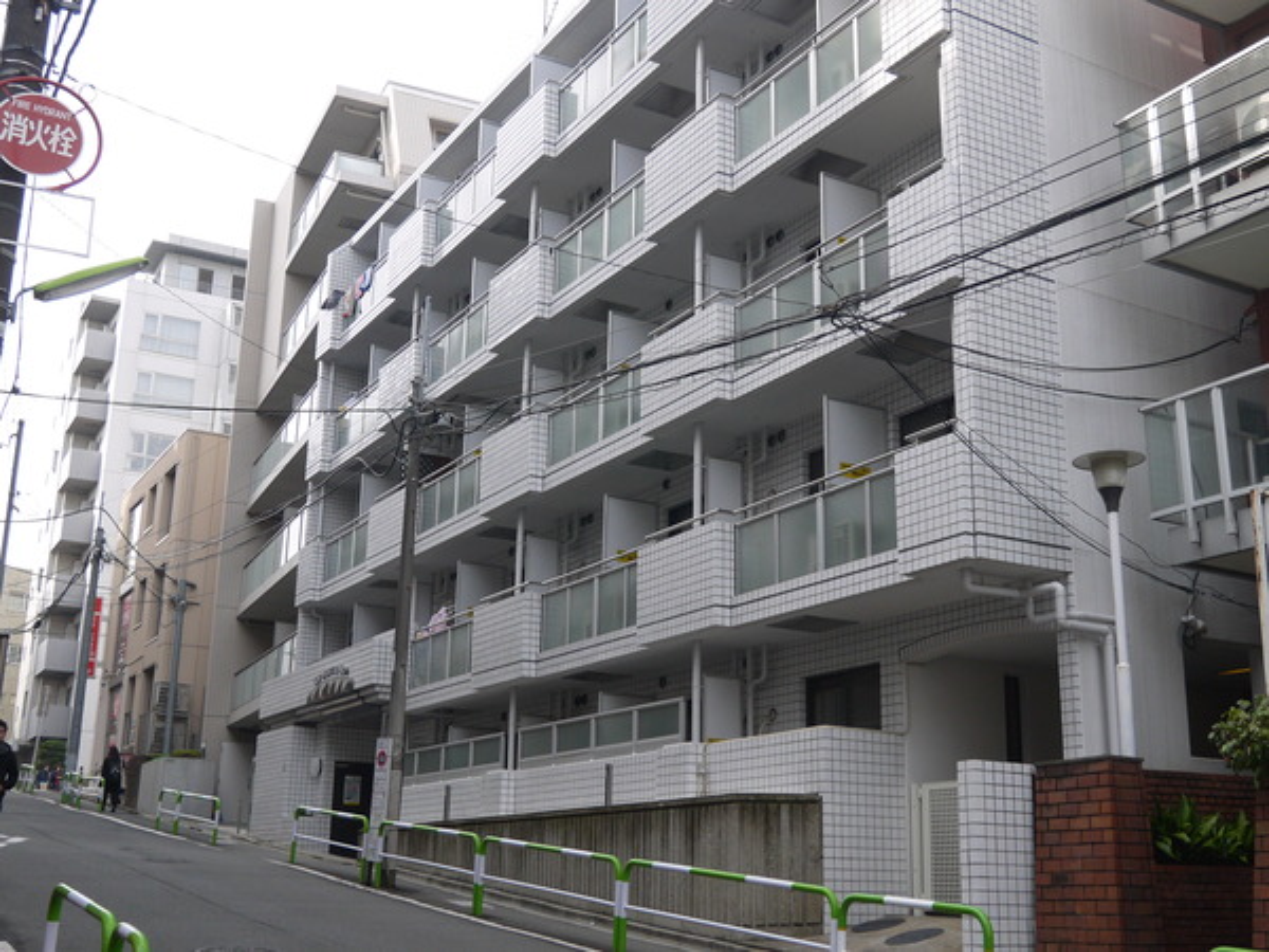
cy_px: 476
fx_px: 1430
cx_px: 634
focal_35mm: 39
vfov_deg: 36.8
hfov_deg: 47.9
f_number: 3.5
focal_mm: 14
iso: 160
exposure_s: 1/640
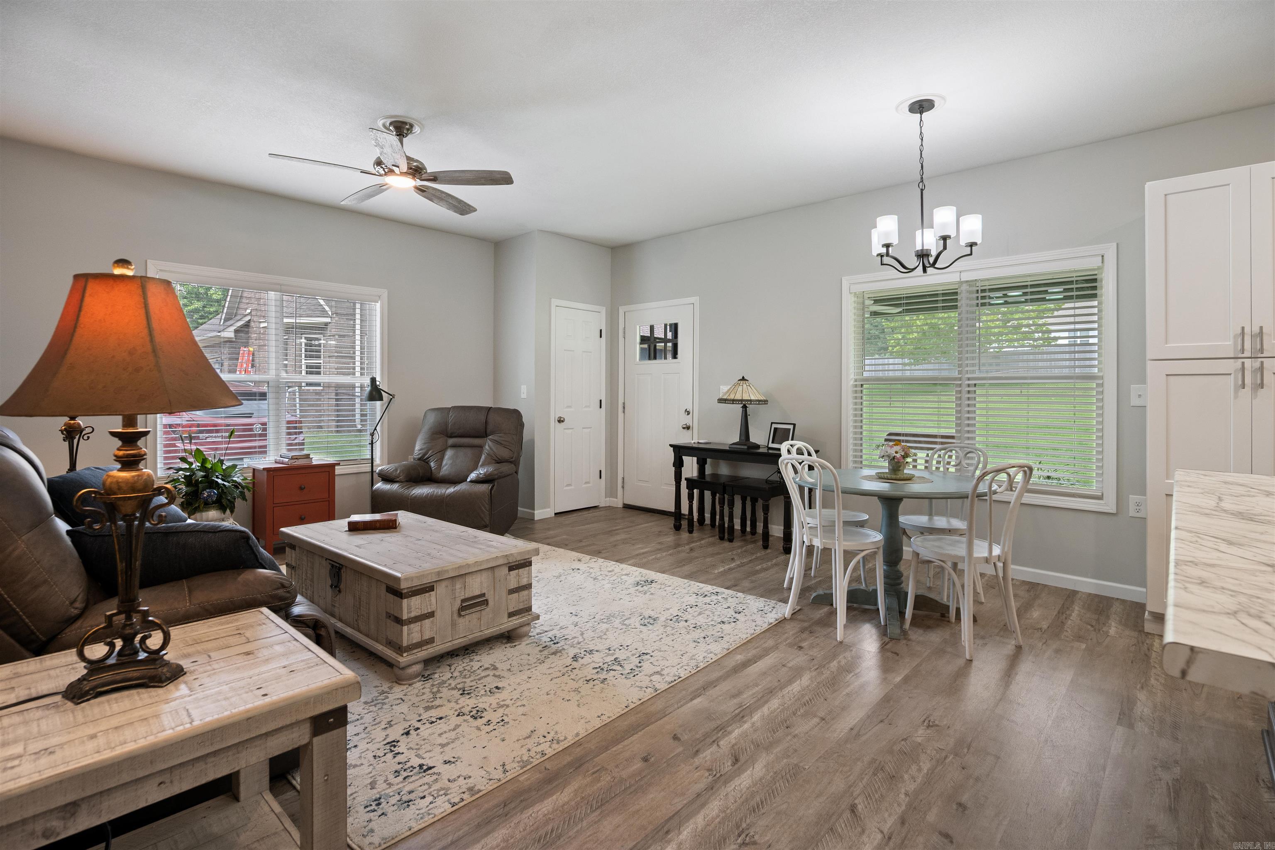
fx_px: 567
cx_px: 638
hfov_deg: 96.7
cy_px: 425
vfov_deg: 73.7
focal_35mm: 16
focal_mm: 16
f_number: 5.6
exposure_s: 1/50
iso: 1000
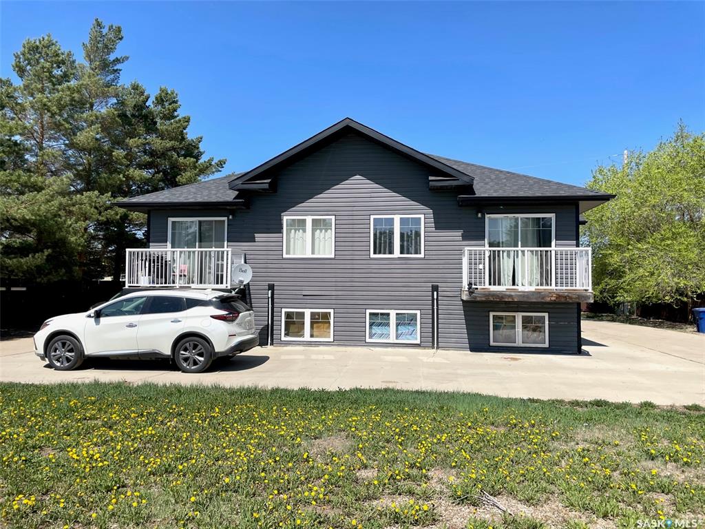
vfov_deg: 53.1
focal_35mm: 26
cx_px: 352
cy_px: 264
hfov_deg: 67.3
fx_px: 530
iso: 32
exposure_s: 1/4132
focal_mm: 4.2
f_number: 1.6
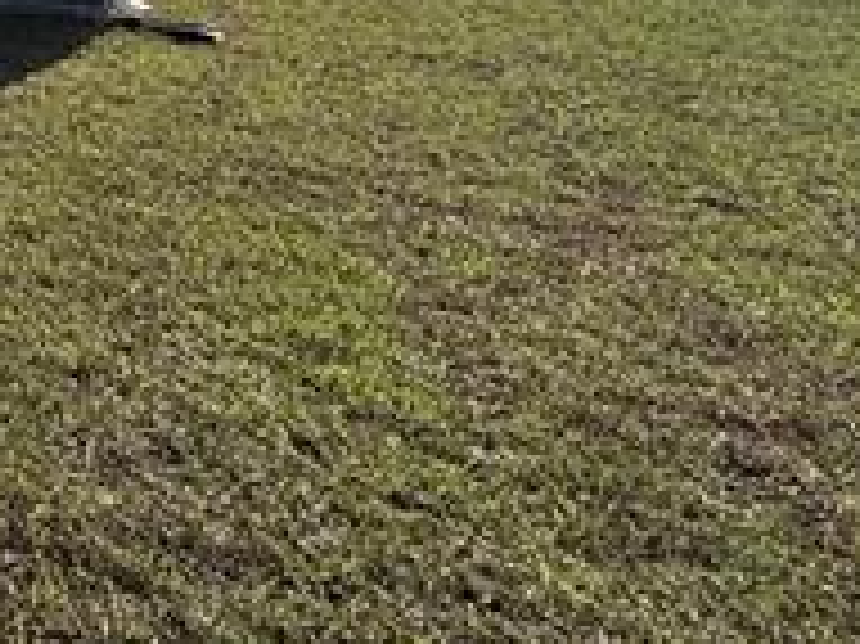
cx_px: -441
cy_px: -302
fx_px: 1167
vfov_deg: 24.5
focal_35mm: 47
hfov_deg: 27.4
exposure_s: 1/2717
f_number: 2.2
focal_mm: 2.22
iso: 80
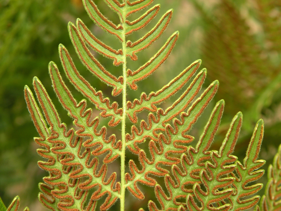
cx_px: 140
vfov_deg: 14.6
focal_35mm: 101
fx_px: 820
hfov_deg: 19.4
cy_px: 106
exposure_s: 1/172
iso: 64
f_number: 4
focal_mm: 17.9
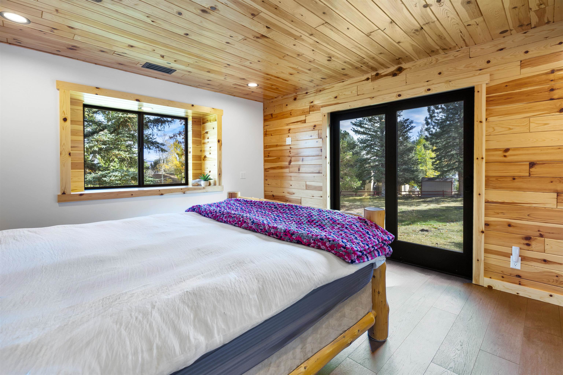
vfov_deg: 73.7
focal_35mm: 16
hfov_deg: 96.7
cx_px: 282
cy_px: 188
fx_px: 250
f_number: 6.3
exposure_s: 1.6
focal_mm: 16
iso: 250
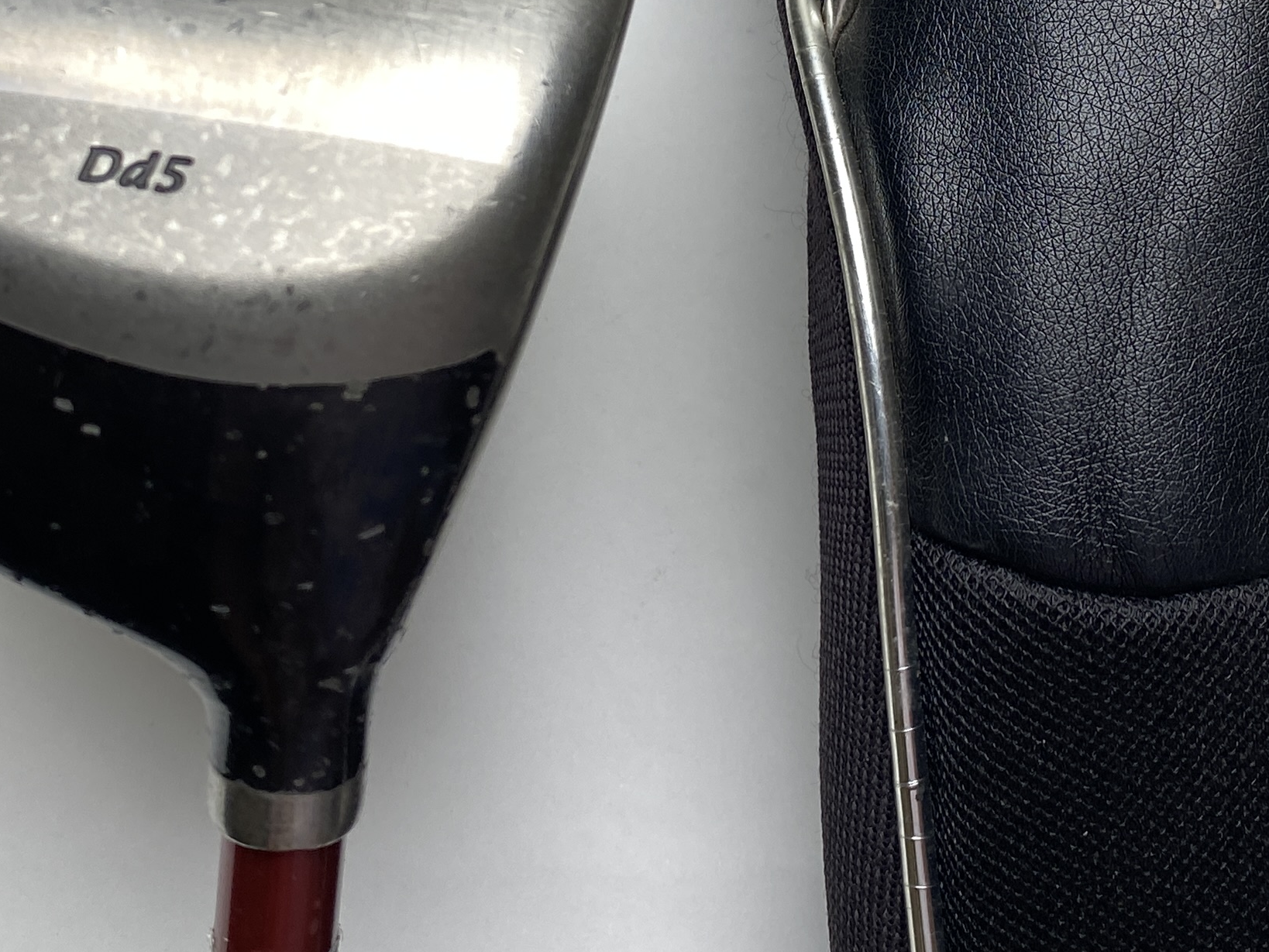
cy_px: 83
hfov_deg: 30.2
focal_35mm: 64
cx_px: 709
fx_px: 2347
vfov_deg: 22.3
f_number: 1.8
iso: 32
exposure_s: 1/164
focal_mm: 4.25
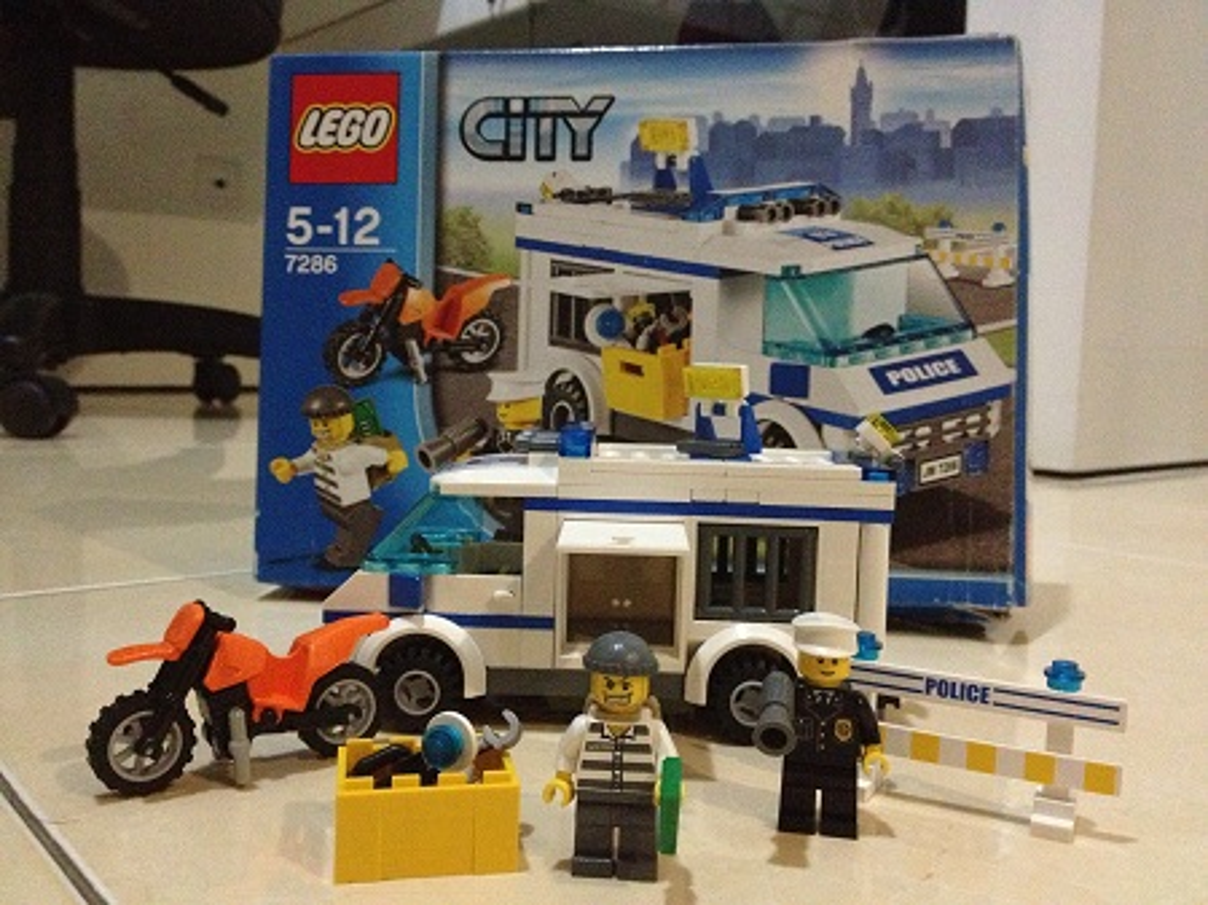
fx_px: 1221
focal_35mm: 35
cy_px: 452
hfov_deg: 52.7
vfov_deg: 40.7
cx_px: 604
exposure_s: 1/15
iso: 800
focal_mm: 4.28
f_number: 2.4
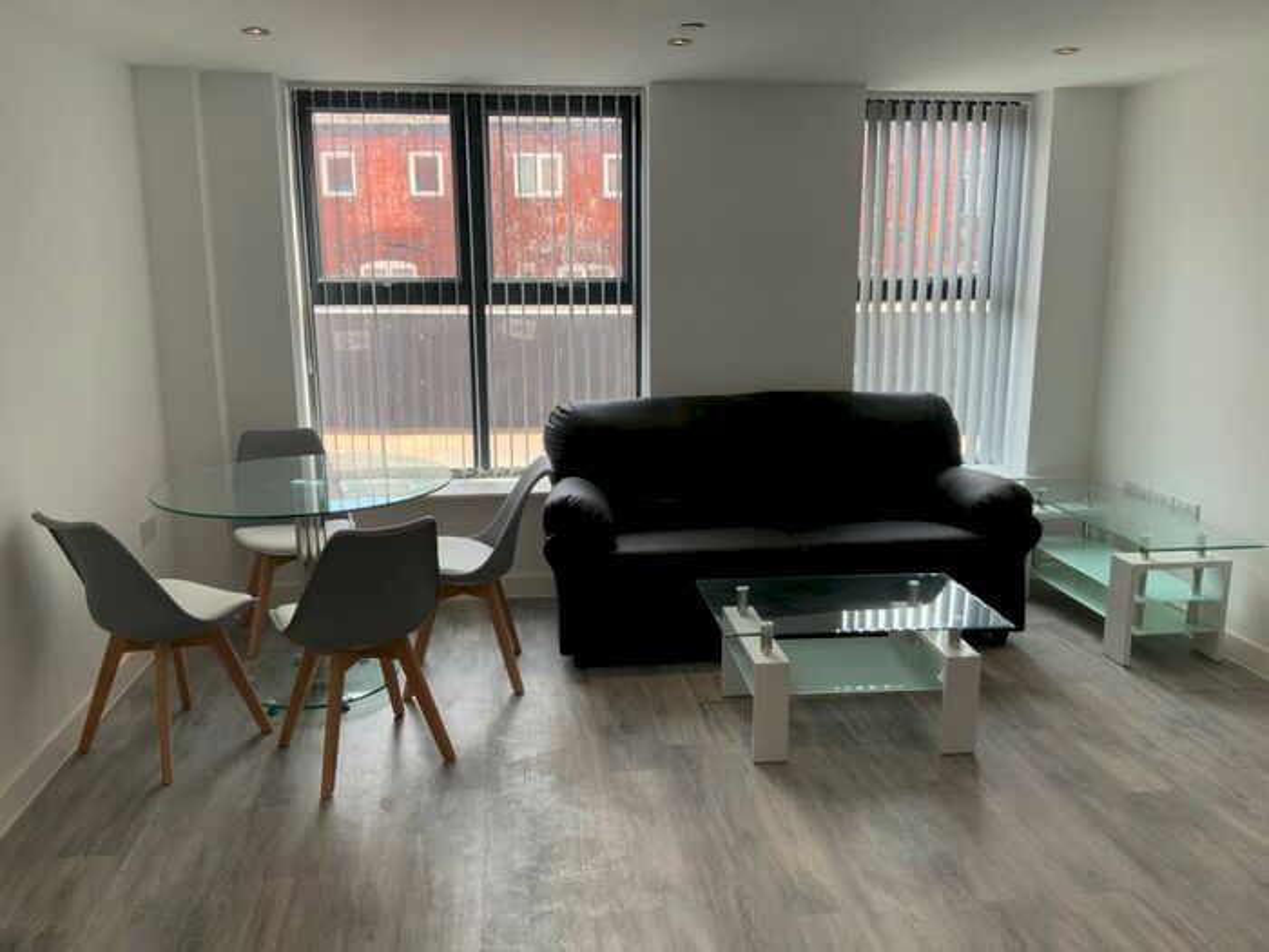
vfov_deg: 48.2
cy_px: 476
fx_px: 1063
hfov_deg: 61.7
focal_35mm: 29
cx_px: 634
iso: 25
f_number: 1.8
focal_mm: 3
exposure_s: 1/122
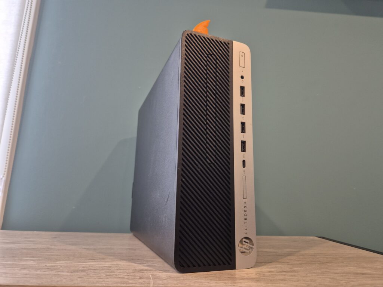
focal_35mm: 23
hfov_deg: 73.9
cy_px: 144
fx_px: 254
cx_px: 192
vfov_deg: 58.9
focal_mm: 5.4
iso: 250
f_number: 1.8
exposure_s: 1/100
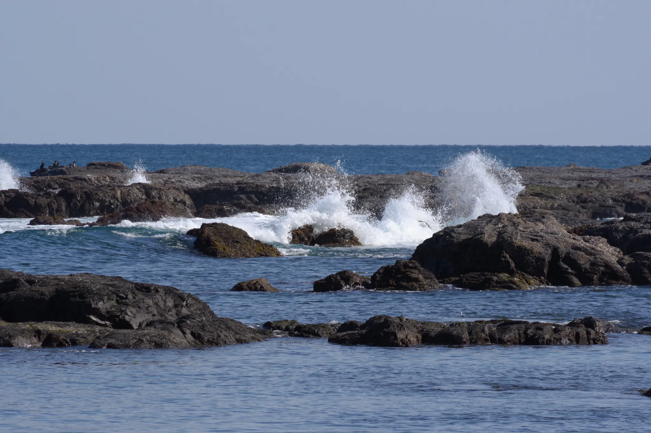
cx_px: 326
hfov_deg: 4.6
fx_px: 8131
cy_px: 216
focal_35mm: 450
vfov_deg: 3.1
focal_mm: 300
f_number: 16
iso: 800
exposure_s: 1/400
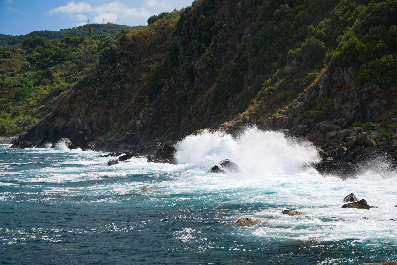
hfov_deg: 31.4
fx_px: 706
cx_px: 198
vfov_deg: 21.2
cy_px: 132
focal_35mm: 64
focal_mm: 64
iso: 100
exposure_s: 1/200
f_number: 8
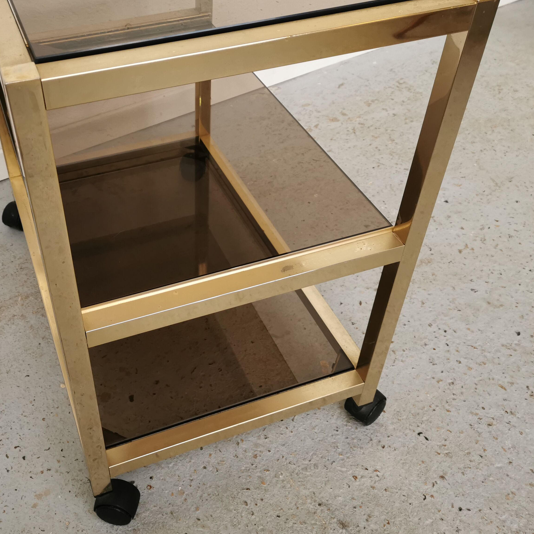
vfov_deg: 43.8
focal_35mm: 38
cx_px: 186
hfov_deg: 43.3
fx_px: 663
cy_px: 241
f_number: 1.8
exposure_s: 1/100
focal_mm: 5.58
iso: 125
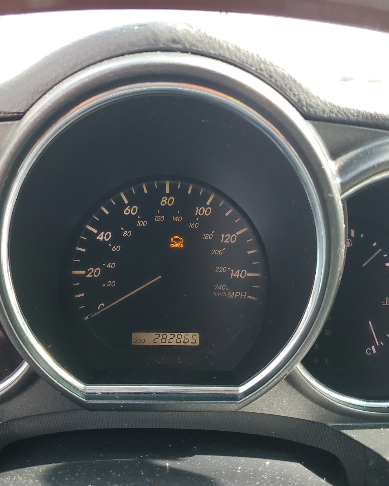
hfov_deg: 43.3
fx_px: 489
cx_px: 168
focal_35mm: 34
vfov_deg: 52.8
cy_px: 243
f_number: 1.5
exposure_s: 1/120
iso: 58
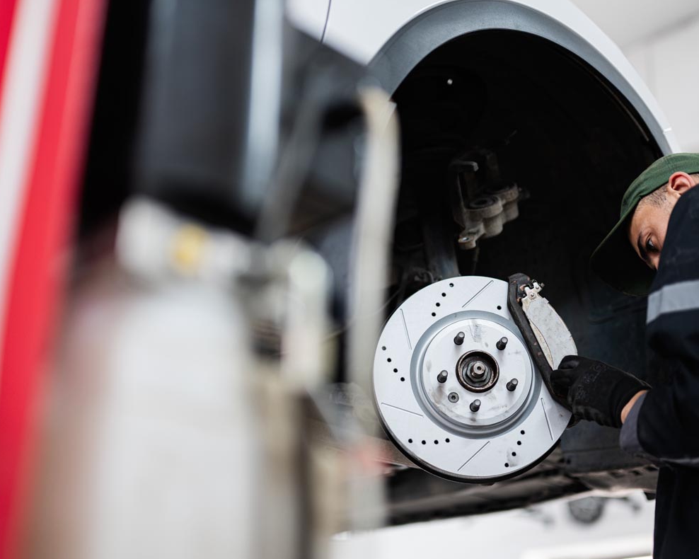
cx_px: 335
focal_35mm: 57
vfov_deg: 26.7
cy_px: 281
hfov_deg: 33.0
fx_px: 1179
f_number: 1.2
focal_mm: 50
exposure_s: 1/160
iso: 200
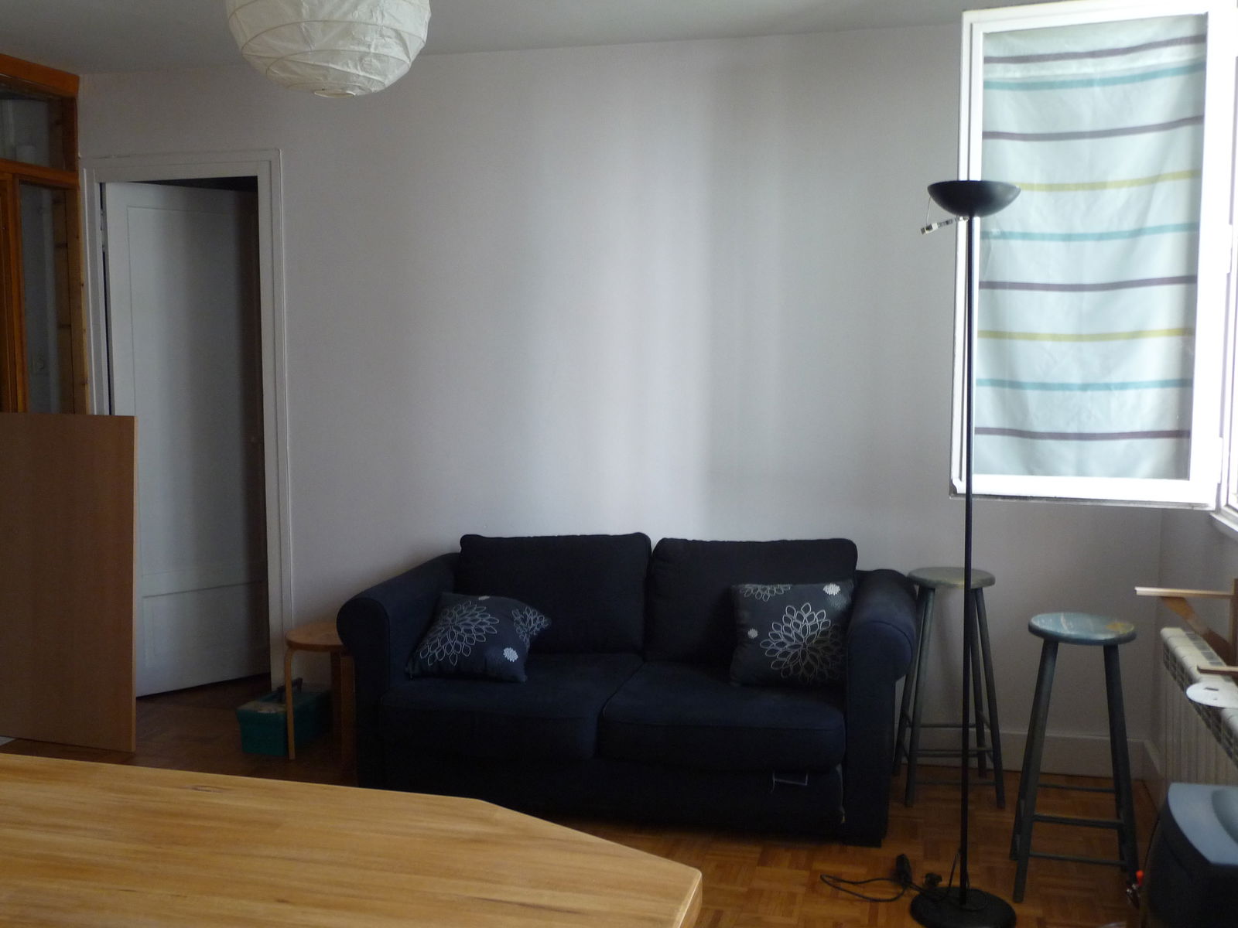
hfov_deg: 54.0
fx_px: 1216
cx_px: 619
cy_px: 464
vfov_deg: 41.8
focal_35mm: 34
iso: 250
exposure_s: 1/30
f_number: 3.6
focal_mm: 5.6
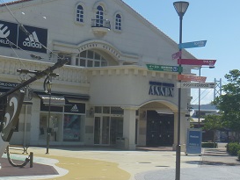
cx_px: 65
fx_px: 569
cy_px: 27
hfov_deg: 23.6
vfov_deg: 17.8
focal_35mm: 82
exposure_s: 1/400
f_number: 5.6
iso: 80
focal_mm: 6.3
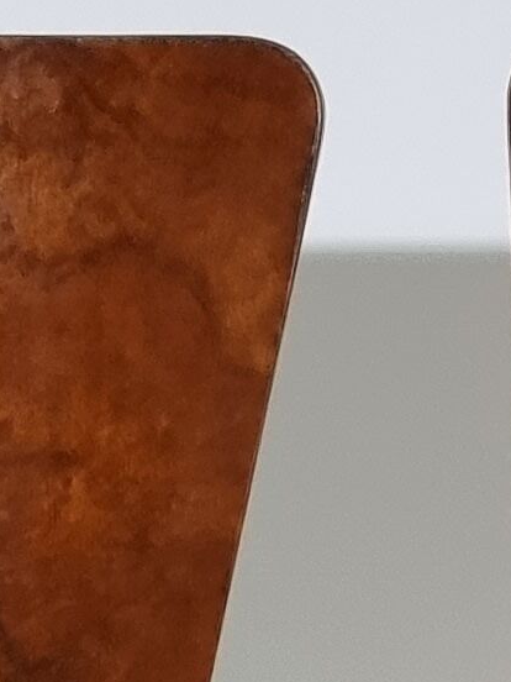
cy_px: 1095
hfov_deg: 8.3
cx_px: -265
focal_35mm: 174
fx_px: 3425
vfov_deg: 10.8
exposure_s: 1/100
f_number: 1.8
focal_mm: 6.7
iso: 320
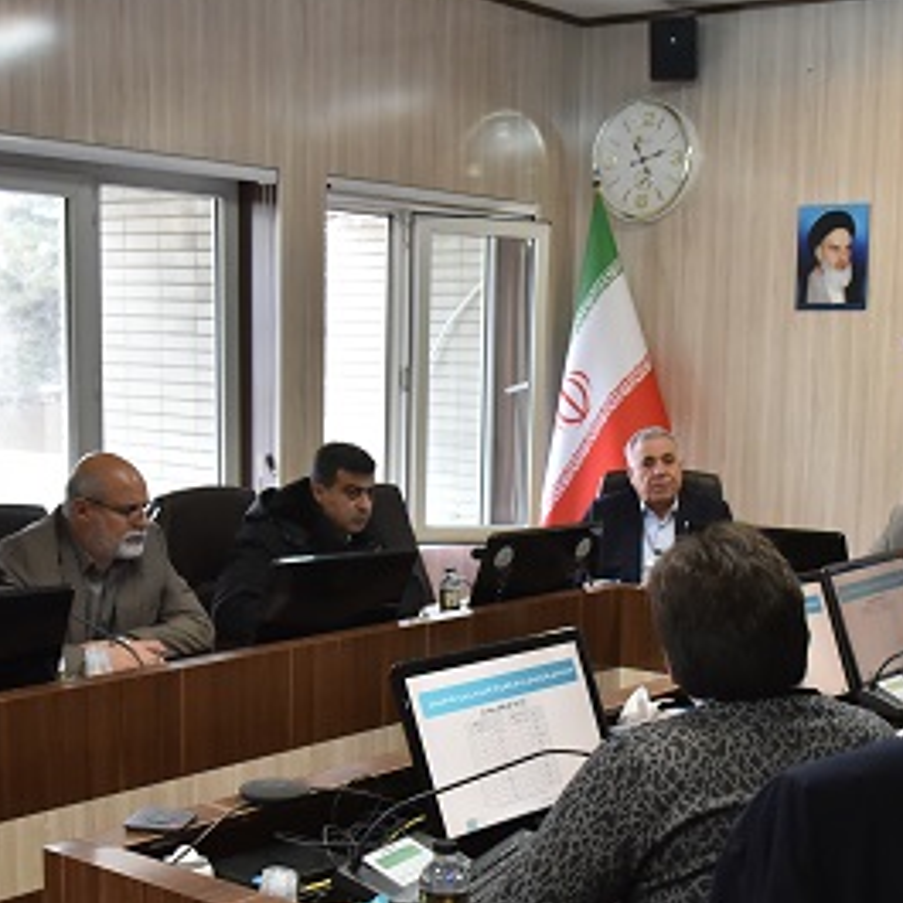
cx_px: 552
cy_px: 579
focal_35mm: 58
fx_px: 1712
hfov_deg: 29.5
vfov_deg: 29.4
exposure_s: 1/125
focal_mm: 30
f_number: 5.6
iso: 2500
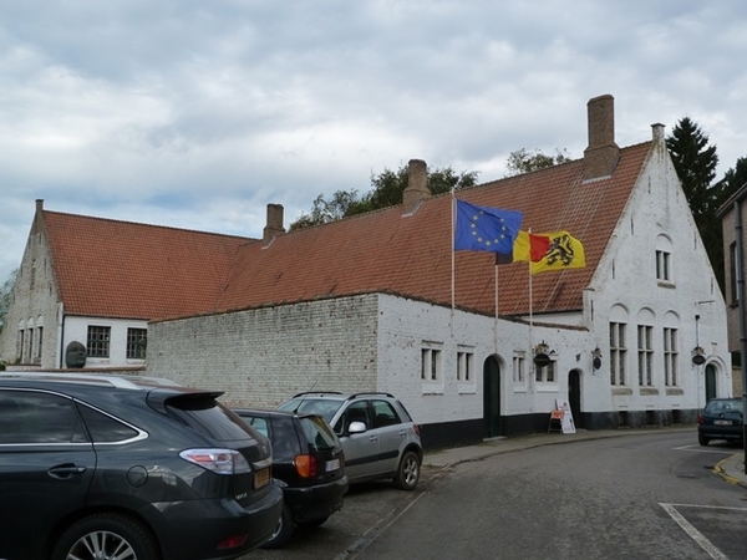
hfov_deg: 50.1
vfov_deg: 38.7
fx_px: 798
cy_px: 280
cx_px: 374
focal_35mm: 37
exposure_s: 1/250
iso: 125
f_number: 5.6
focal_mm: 6.7
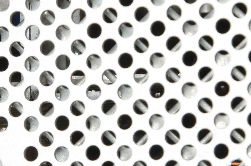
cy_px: 231
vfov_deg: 3.0
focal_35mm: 449
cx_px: -48
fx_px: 3127
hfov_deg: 4.6
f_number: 14
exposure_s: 1/160
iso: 200
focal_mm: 105
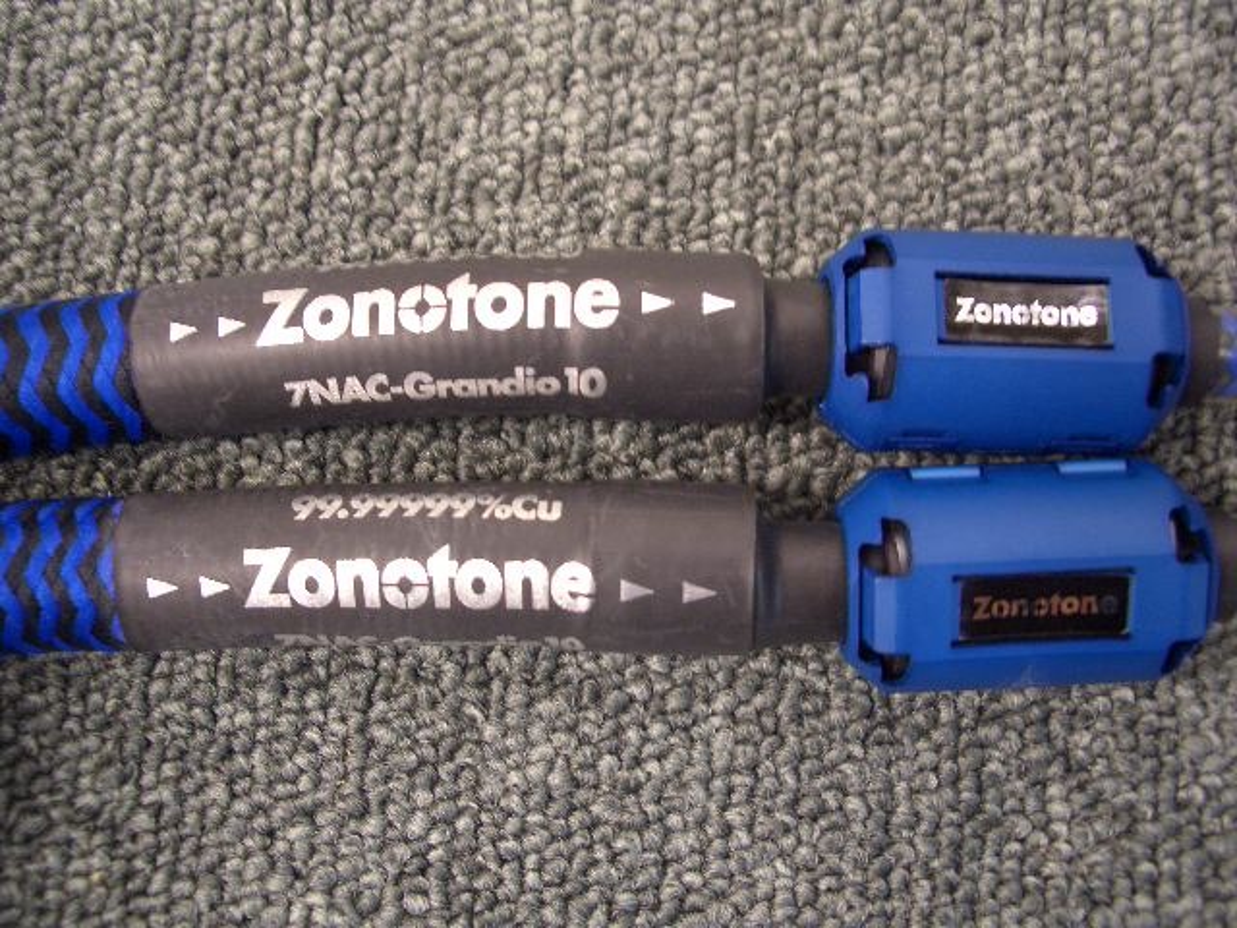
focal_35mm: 35
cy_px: 464
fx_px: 1251
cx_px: 618
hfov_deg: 52.6
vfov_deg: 40.7
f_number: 2.6
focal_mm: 5.8
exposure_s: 1/8
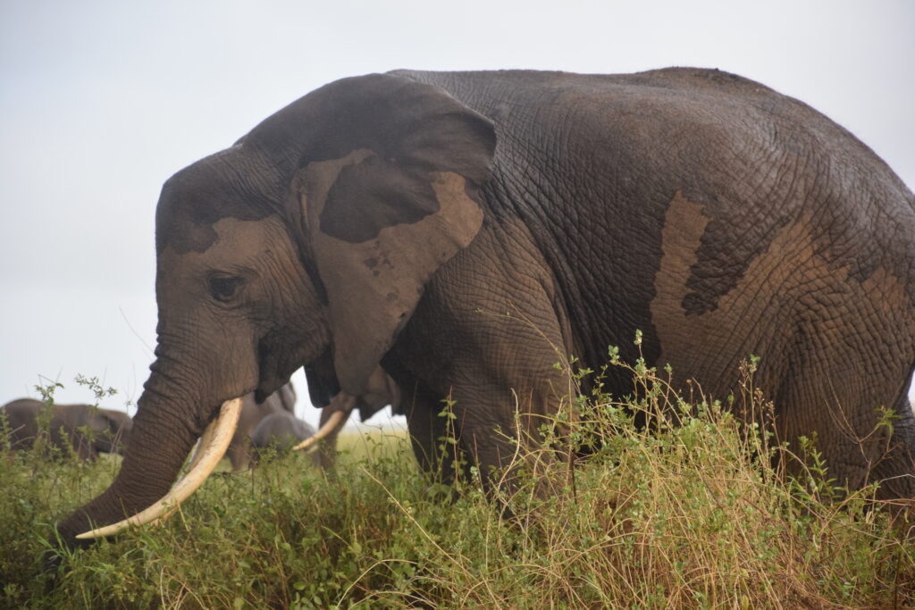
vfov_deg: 8.7
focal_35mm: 158
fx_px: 4003
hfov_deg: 13.0
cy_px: 305
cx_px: 458
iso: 1000
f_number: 5.6
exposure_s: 1/500
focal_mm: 105
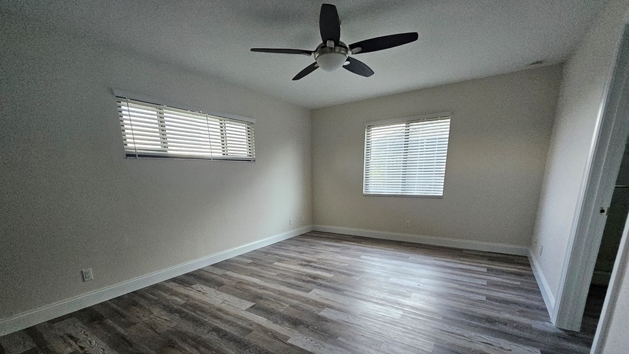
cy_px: 236
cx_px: 303
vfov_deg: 68.5
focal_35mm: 15
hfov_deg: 103.0
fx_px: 250
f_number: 2.2
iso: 320
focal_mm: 1.74
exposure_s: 1/77.4
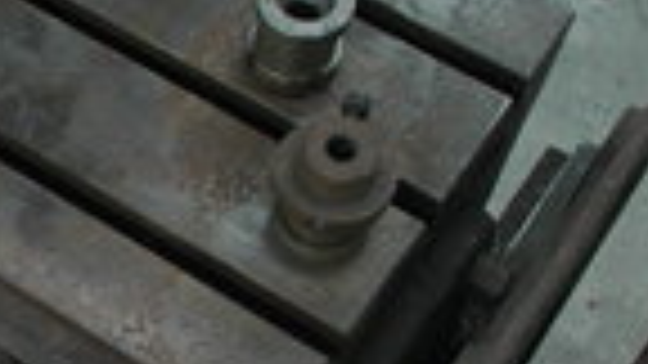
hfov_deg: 21.1
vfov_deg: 12.5
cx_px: -68
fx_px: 1650
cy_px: 306
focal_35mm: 96
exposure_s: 1/20
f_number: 3.8
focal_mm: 22
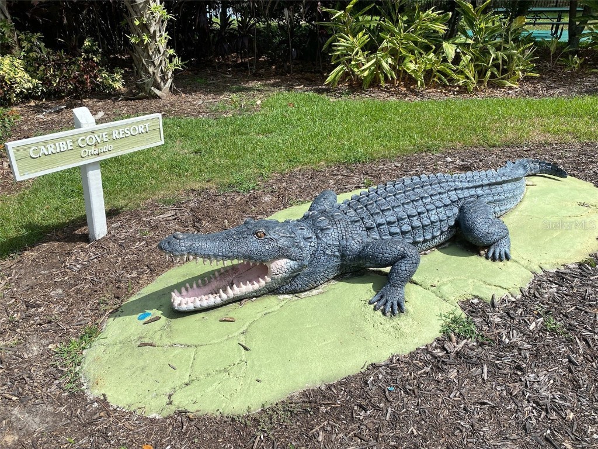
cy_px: 224
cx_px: 299
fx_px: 449
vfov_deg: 53.1
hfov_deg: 67.3
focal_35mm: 26
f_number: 1.8
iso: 32
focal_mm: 4.25
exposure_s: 1/2513
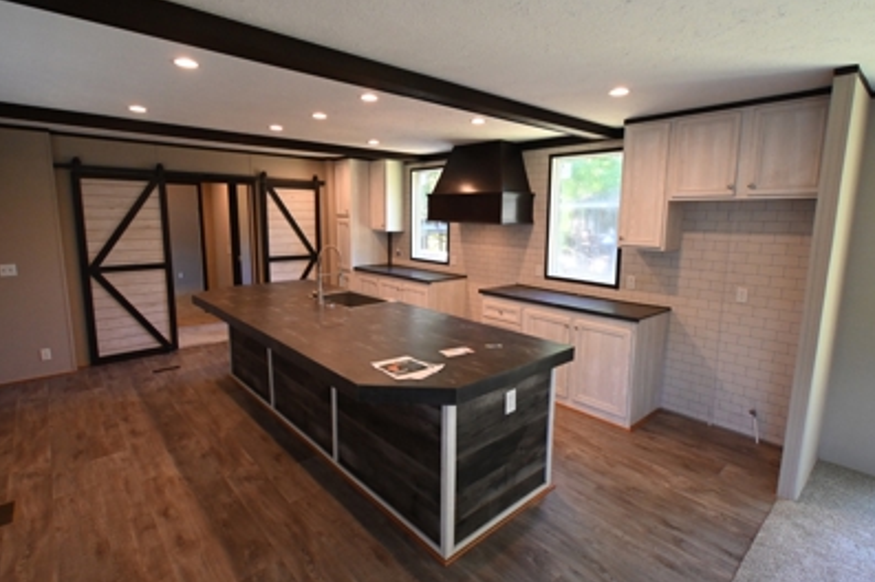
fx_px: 413
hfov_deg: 93.3
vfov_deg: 70.3
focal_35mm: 17
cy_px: 277
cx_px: 443
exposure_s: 1/125
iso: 1600
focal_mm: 10
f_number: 4.5
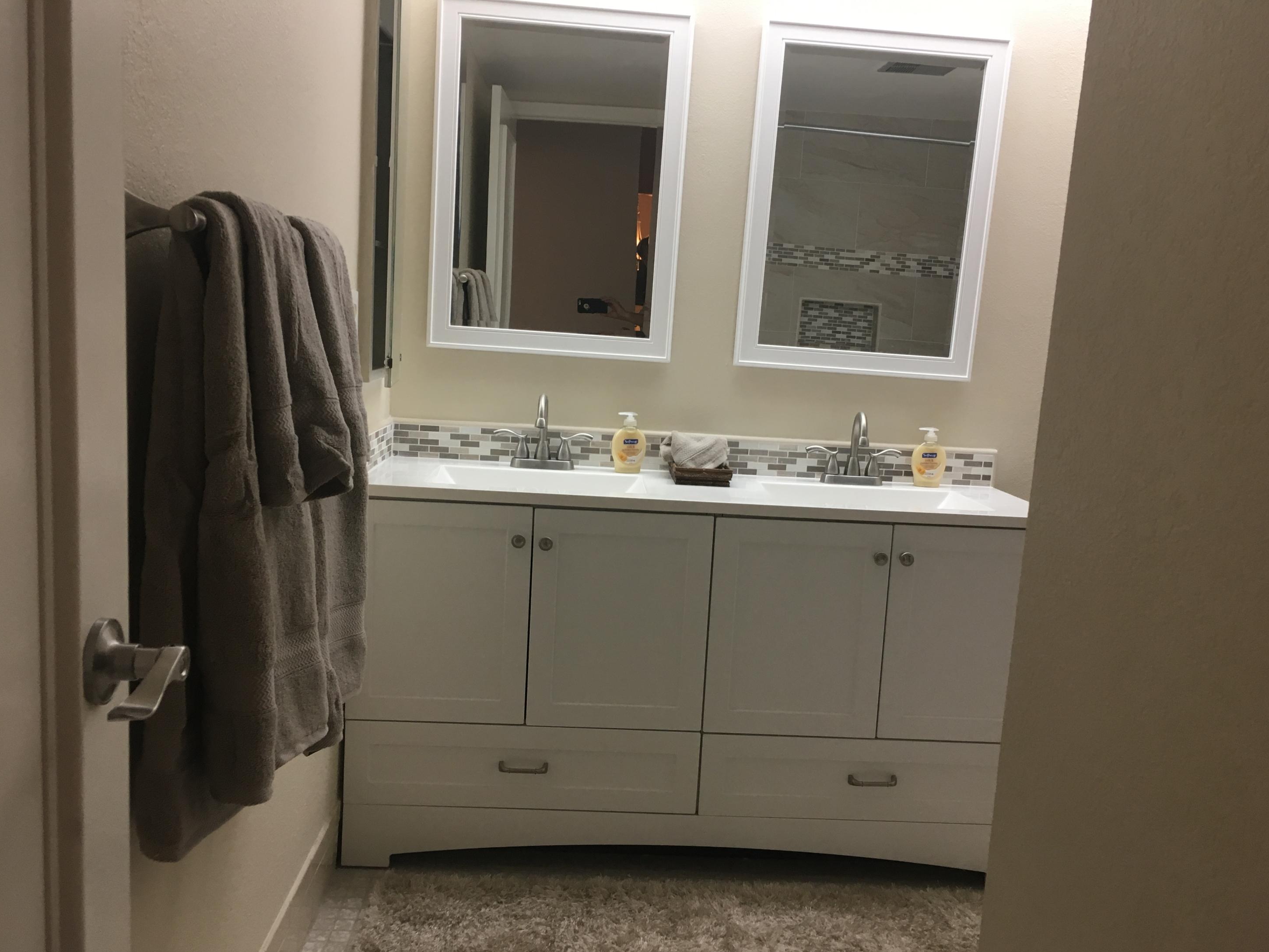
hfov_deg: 60.0
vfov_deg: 46.8
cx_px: 639
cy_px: 491
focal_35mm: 30
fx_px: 1100
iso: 64
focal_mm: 4.15
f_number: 2.2
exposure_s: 1/30
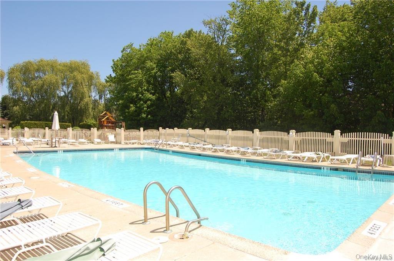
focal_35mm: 27
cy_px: 130
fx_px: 295
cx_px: 197
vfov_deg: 47.7
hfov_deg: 67.5
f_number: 9
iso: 200
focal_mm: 18
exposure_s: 1/320
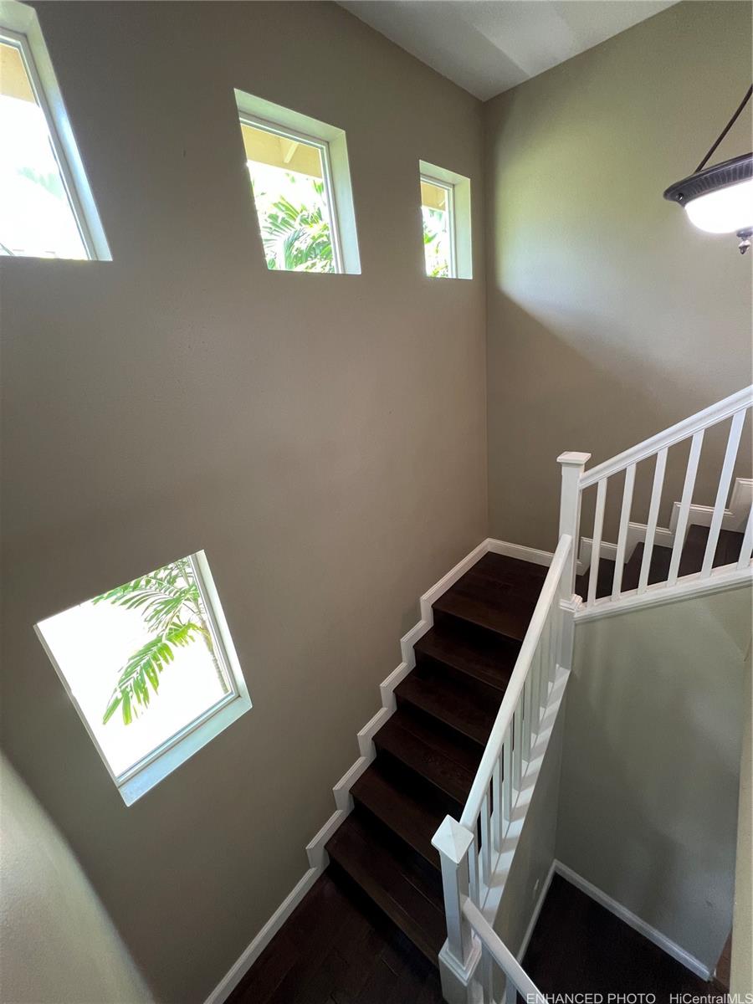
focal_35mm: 13
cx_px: 376
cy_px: 502
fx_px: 377
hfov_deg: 89.9
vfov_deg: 106.2
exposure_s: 1/60
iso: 200
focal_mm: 1.57
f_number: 1.8
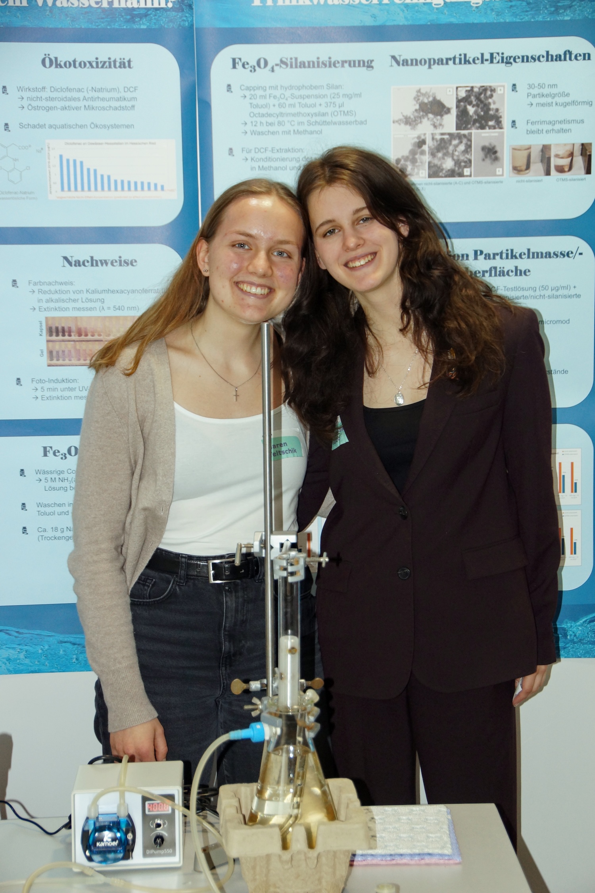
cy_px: 446
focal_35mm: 75
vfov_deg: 27.0
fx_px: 1859
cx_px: 298
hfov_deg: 18.2
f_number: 4.5
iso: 500
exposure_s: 1/60
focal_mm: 50
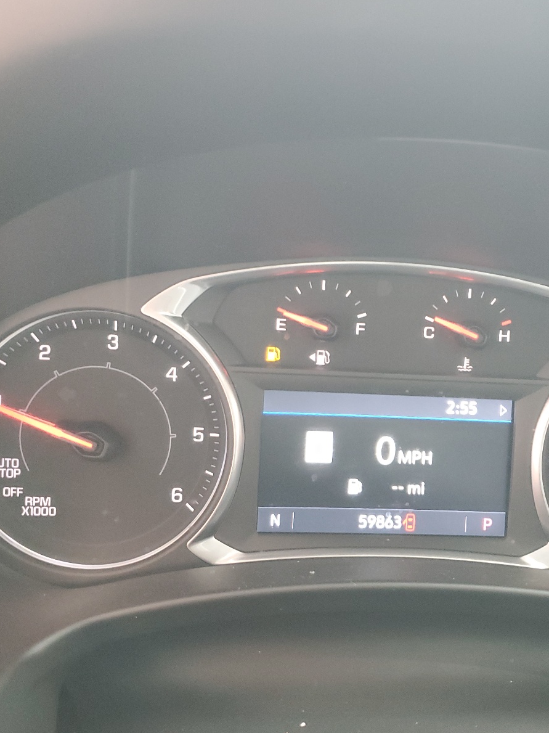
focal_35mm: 35
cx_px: 375
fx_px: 741
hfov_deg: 40.1
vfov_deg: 52.6
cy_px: 364
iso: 322
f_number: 1.5
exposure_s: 1/60.2
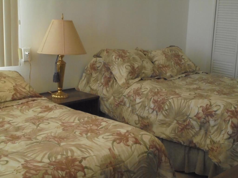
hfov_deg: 38.9
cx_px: 119
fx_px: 337
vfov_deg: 29.7
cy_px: 89
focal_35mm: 49
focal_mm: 8.9
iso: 640
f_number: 4.8
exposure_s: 1/125
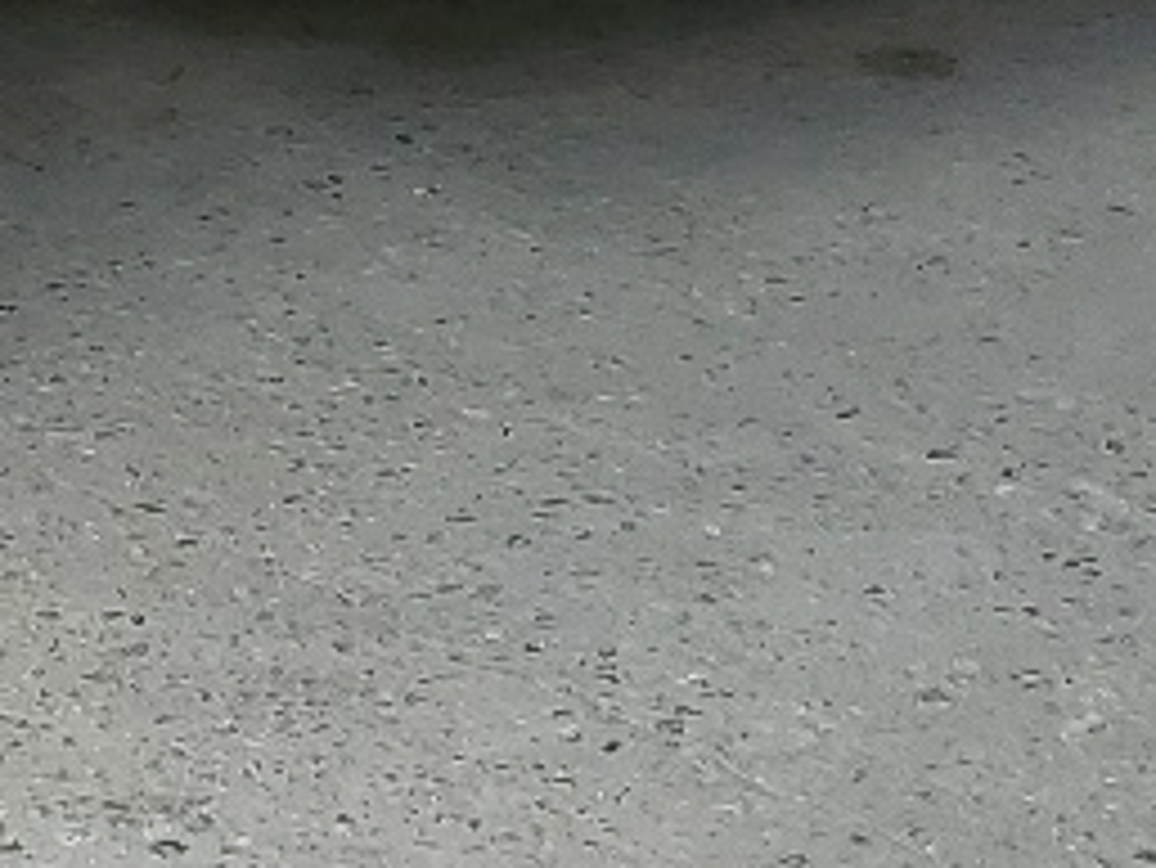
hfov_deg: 11.9
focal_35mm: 162
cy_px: -643
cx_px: -333
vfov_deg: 8.8
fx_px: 5413
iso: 50
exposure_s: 1/1250
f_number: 1.5
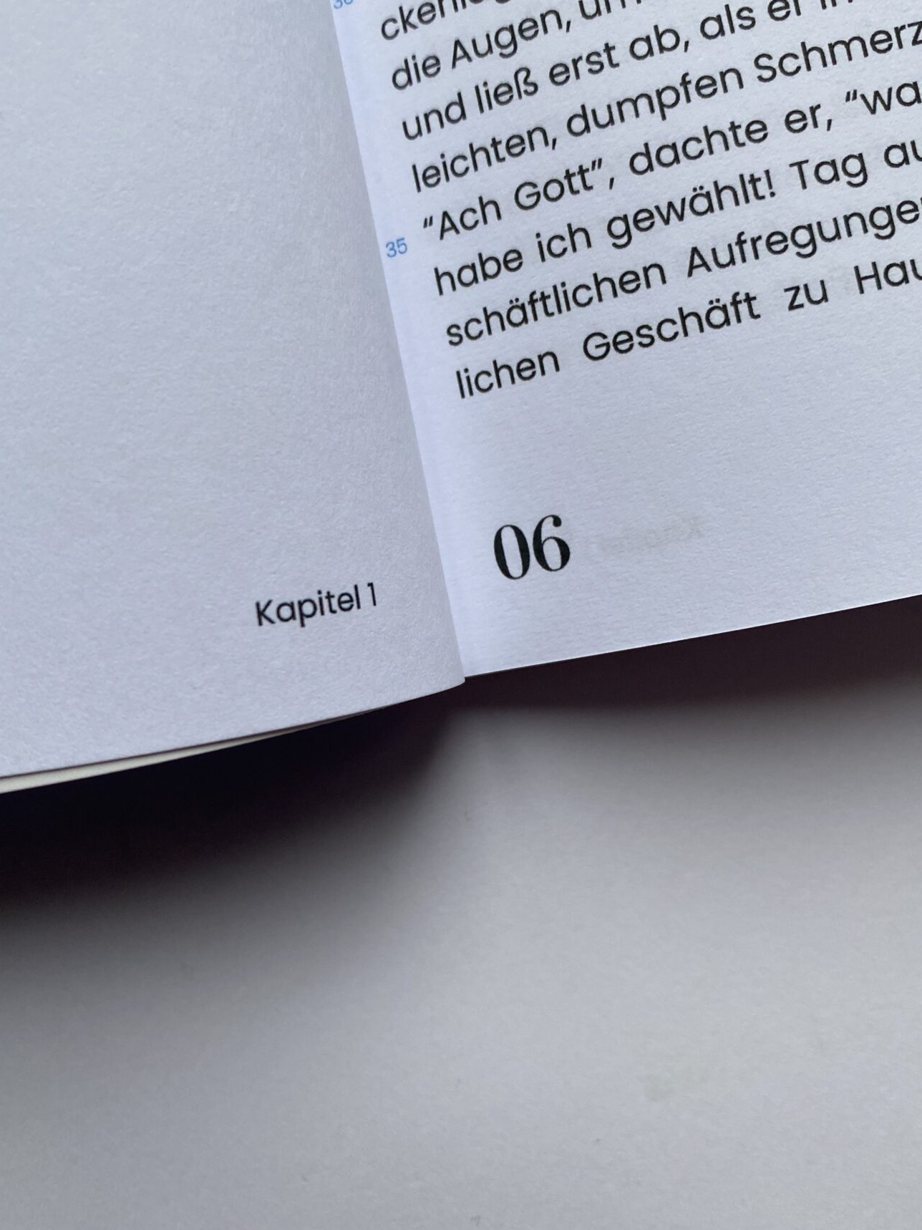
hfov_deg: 45.4
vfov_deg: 58.2
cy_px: 538
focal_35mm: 31
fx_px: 1101
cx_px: 442
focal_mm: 4.25
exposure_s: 1/121
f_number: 1.8
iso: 125
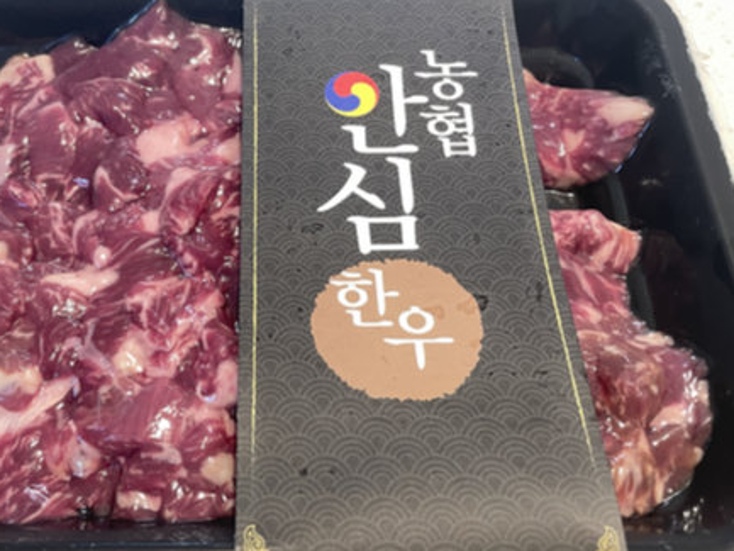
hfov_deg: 50.6
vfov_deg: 39.7
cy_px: 283
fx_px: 764
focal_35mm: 36
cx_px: 256
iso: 100
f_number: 1.6
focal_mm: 4.2
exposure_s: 1/60
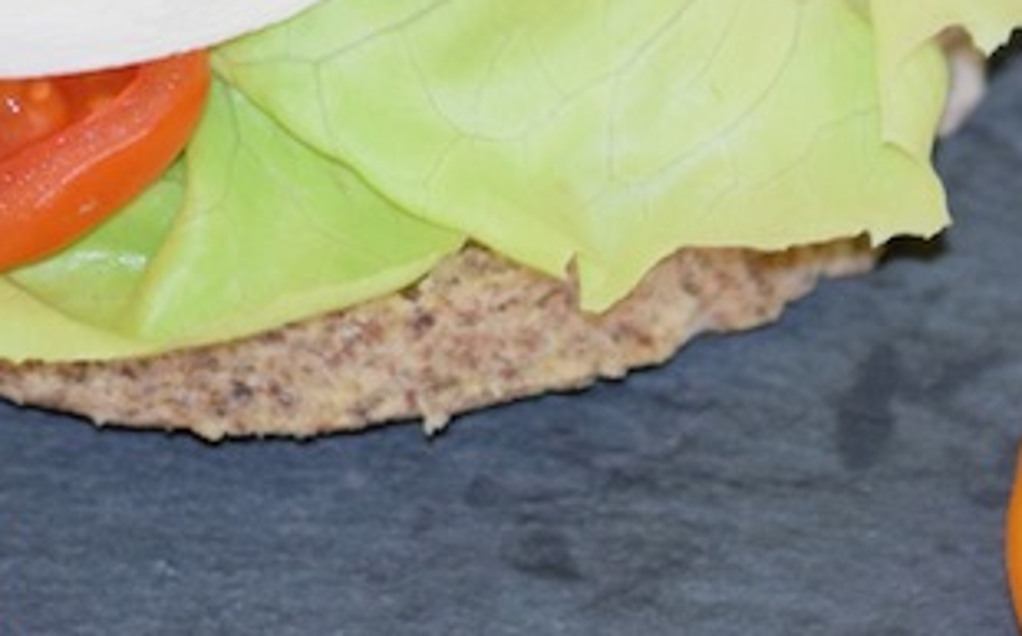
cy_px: -166
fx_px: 14737
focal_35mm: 530
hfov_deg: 4.0
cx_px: 1029
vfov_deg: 2.5
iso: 800
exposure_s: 1/60
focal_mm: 105
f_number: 3.5
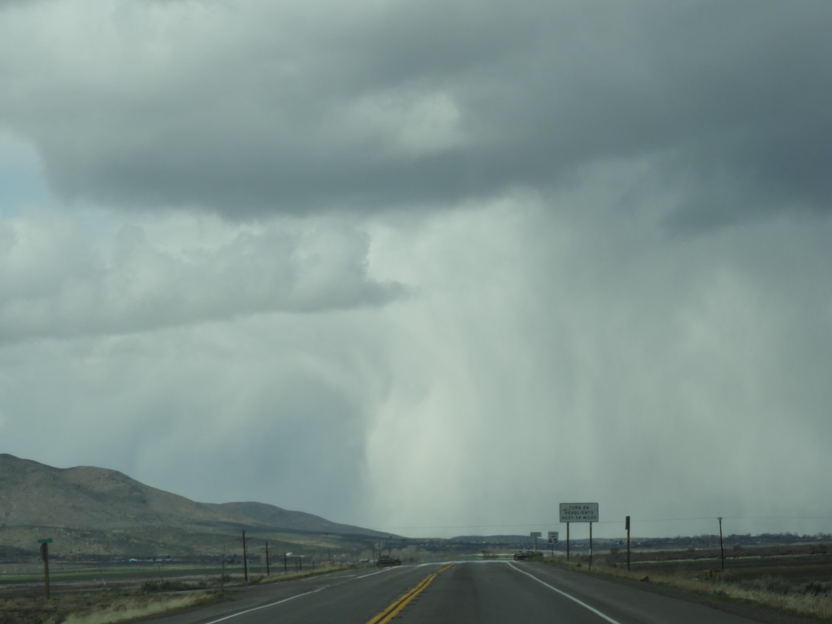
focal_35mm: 170
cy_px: 312
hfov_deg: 11.6
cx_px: 416
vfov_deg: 8.7
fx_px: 4086
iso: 100
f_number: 5.2
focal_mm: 30.5
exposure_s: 1/1000
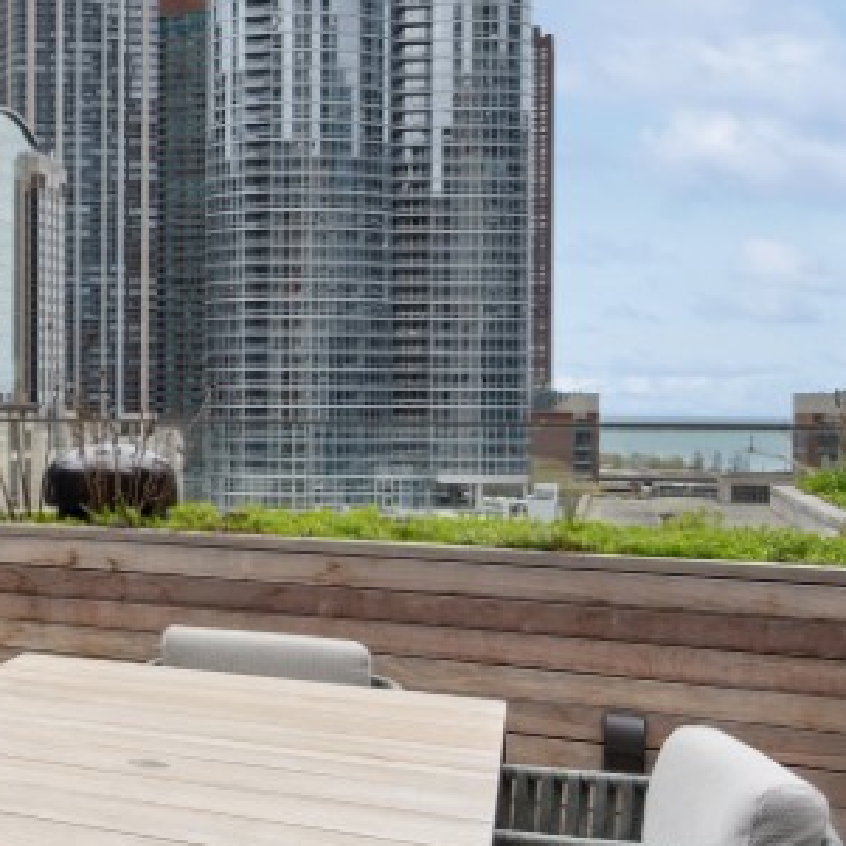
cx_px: -576
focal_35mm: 52
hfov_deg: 22.8
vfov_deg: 32.8
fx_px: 1438
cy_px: 405
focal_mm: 16
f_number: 8
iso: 320
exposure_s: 1/125
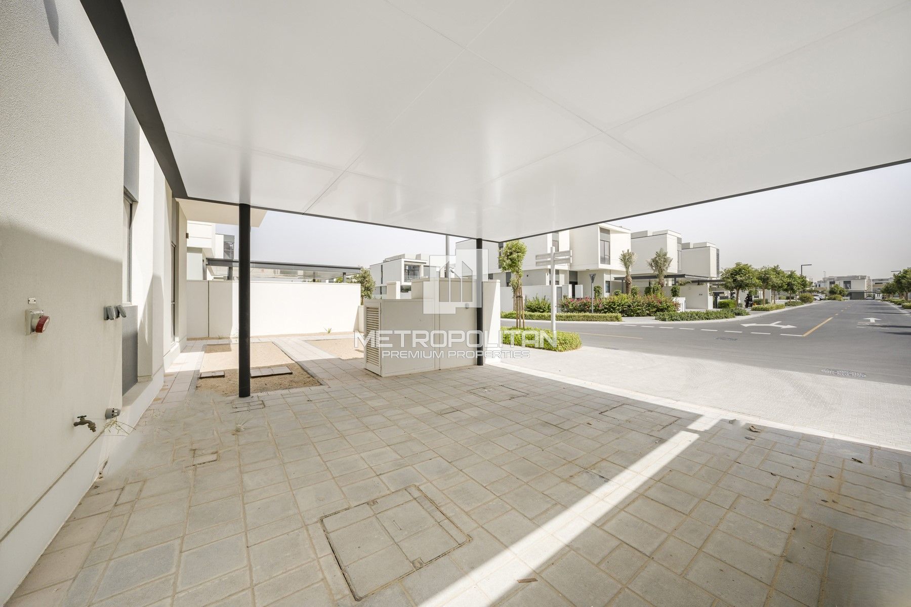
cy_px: 304
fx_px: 304
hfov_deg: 112.6
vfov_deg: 90.0
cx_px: 456
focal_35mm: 12
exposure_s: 1/400
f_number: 9
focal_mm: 12
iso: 100
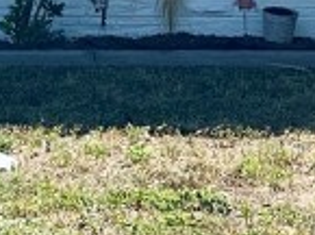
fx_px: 1543
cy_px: -270
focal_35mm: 170
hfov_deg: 11.6
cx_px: 28
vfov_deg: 8.2
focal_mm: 6.86
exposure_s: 1/3472
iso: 80
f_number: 1.78
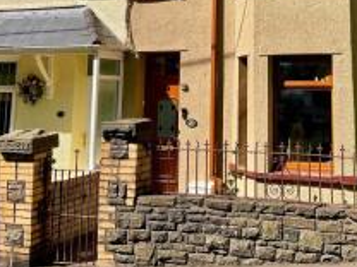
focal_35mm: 59
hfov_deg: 32.0
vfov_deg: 23.8
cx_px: 272
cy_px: 3
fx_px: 608
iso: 16
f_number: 1.8
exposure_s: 1/1730
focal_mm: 3
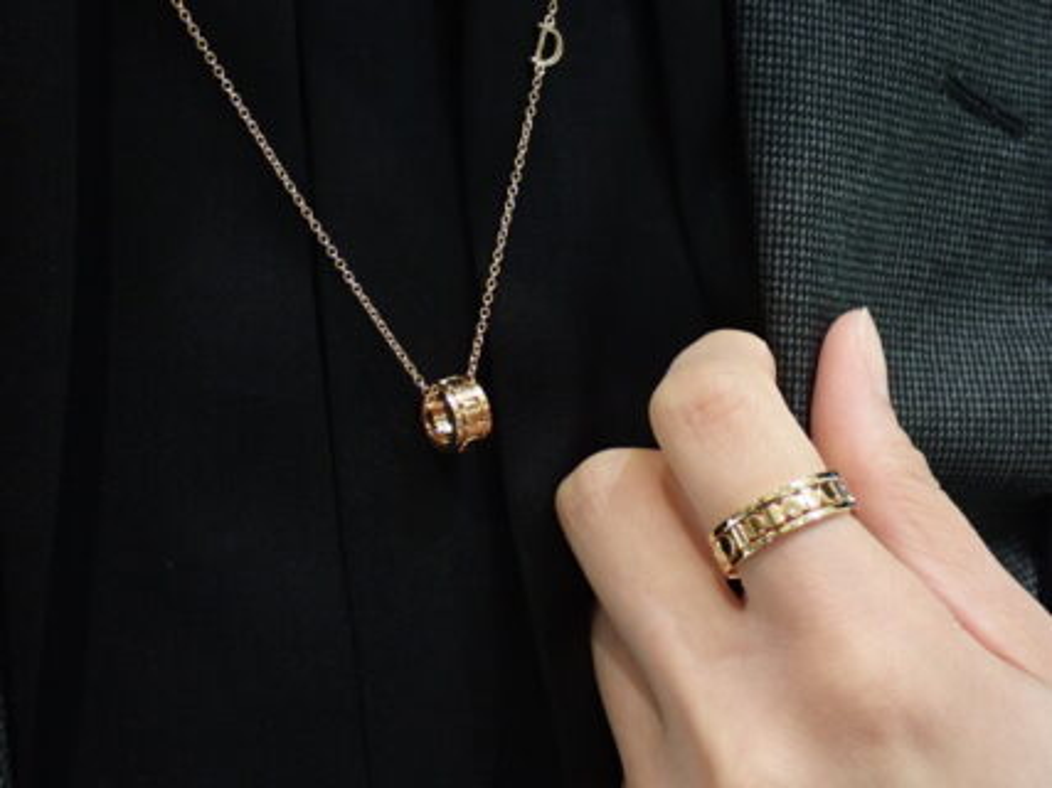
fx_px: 2036
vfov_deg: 21.9
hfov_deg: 29.0
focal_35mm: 67
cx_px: 526
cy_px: 394
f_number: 3.8
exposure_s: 1/60
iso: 500
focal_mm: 11.88
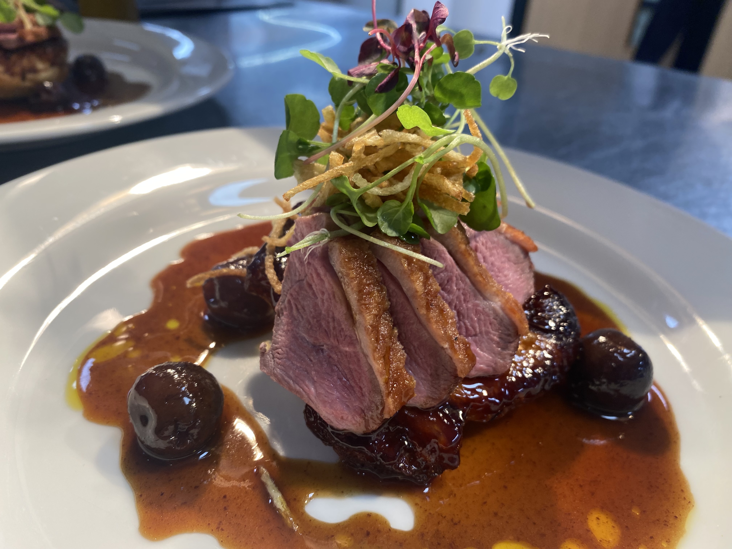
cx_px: 366
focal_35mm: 25
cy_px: 274
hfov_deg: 69.4
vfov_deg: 54.9
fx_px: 529
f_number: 1.8
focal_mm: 4.25
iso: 40
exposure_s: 1/100
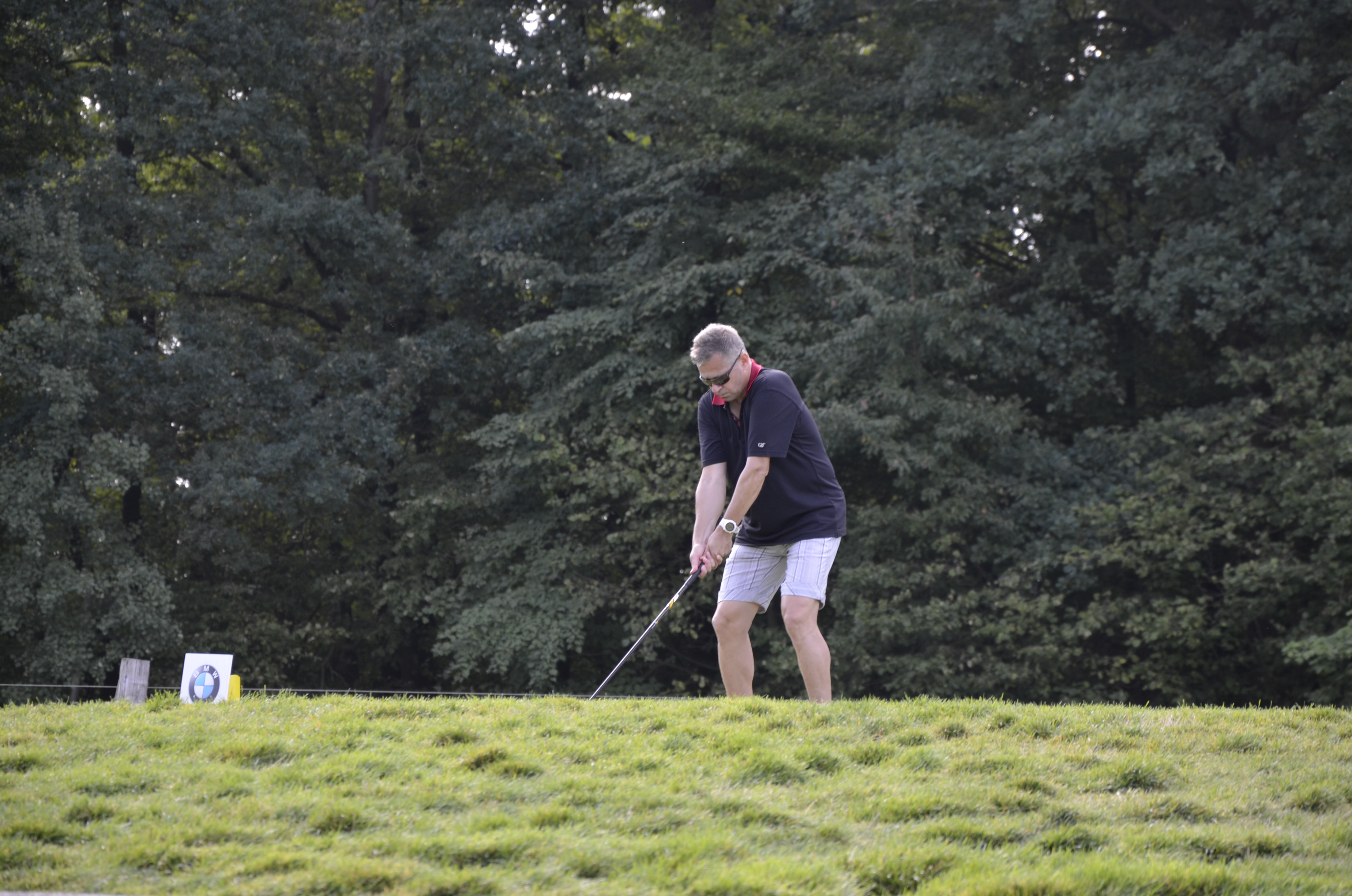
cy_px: 448
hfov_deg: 13.1
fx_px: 5903
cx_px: 676
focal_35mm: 158
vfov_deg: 8.7
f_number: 5.6
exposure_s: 1/125
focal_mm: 105
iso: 220
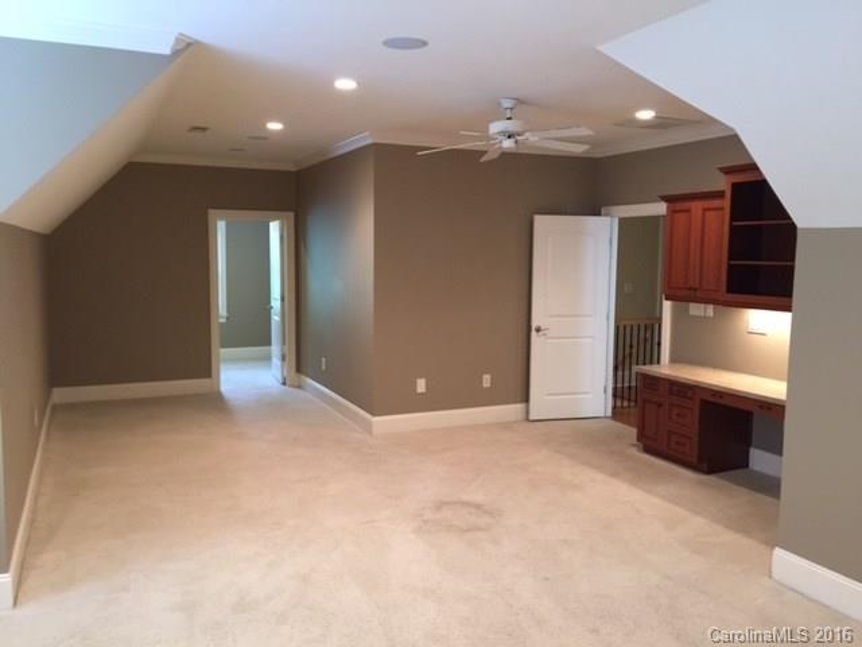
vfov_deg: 48.2
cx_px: 431
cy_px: 324
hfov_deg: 61.7
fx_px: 722
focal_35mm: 29
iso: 100
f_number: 2.2
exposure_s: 1/10
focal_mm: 4.15
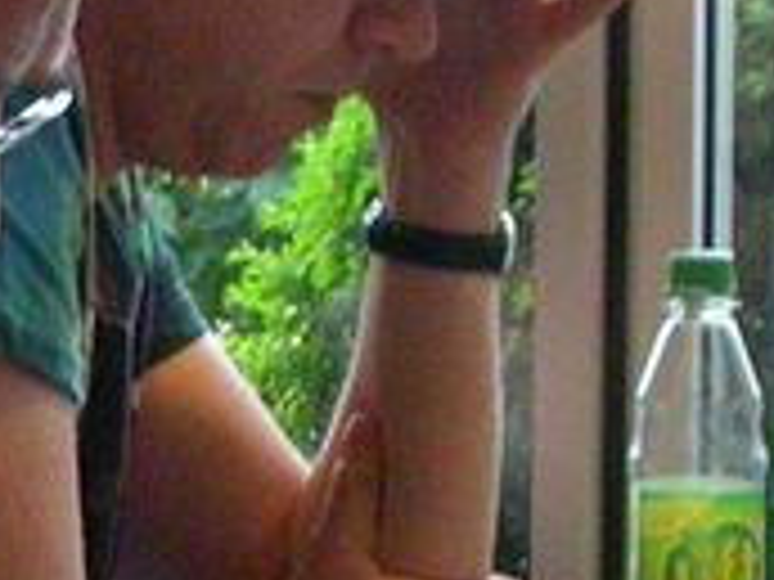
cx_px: -243
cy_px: 913
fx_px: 5053
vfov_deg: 6.5
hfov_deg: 8.6
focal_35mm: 226
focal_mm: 7.85
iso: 400
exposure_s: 1/43.8
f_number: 2.6
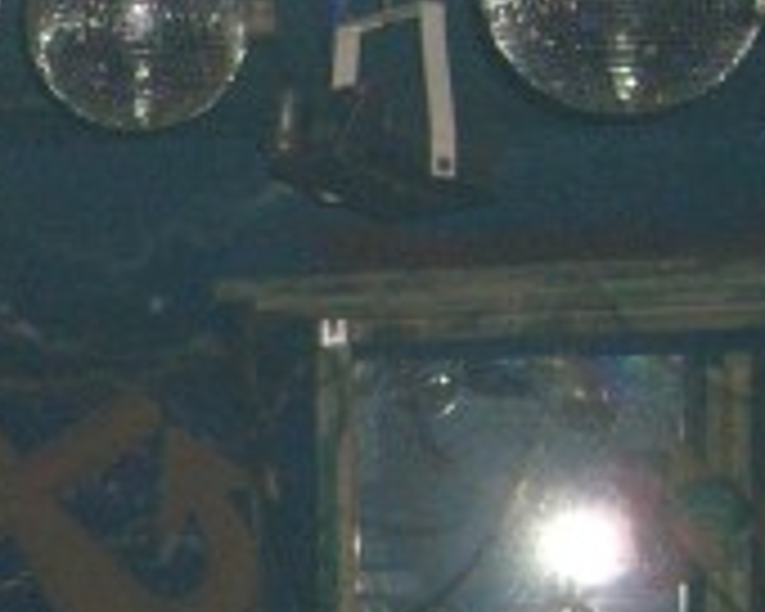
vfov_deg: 7.8
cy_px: 648
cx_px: -410
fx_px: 4438
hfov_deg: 9.6
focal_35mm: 196
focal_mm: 11.8
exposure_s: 1/60
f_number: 3.6
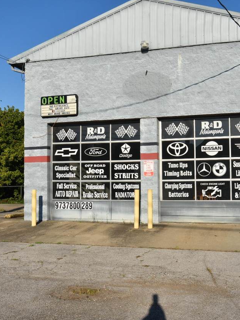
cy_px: 160
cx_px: 142
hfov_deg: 32.8
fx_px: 407
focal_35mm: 44
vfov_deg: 43.0
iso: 100
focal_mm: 20
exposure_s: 1/200
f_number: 11
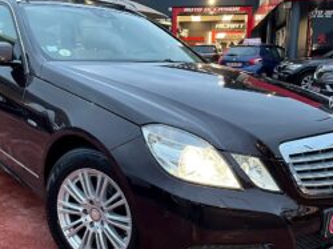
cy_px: 139
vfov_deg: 36.7
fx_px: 375
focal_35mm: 39
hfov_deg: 47.8
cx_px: 142
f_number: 1.6
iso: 160
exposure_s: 1/50
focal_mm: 4.2
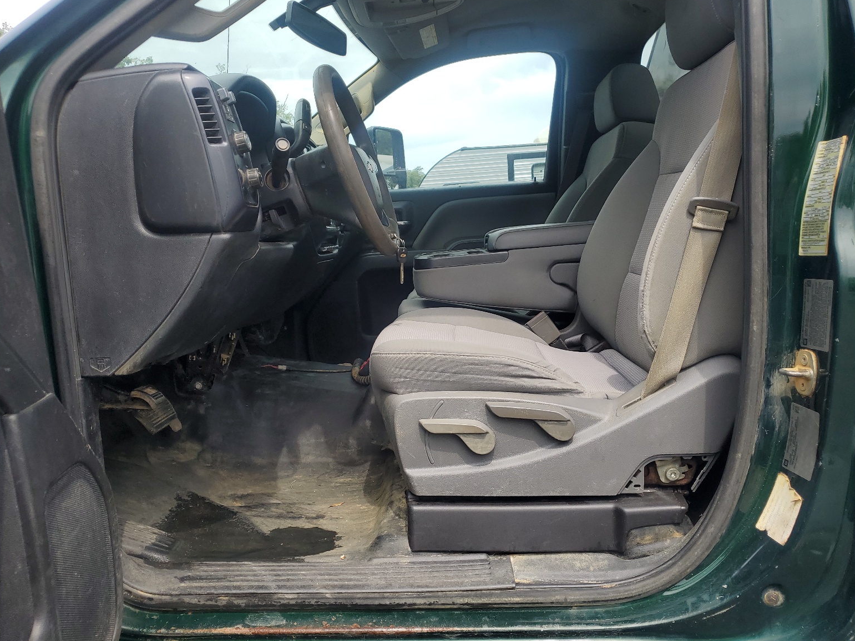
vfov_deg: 51.4
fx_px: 667
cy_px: 320
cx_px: 418
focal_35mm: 27
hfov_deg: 65.3
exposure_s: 1/1111
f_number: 1.5
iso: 50
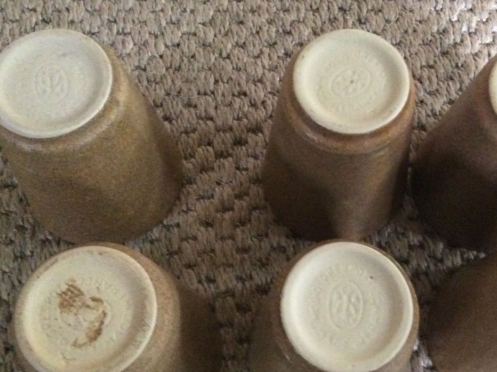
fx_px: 688
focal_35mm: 48
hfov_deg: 39.4
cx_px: 315
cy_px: 215
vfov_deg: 30.1
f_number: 2.4
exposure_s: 1/17
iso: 500
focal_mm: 3.3
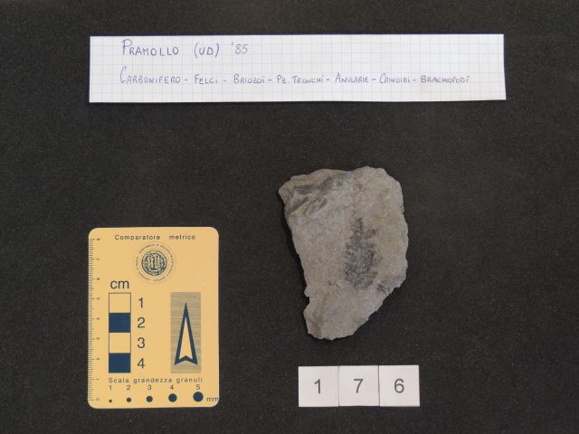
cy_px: 217
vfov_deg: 16.4
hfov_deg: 21.8
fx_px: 1505
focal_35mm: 90
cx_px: 290
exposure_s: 1/25
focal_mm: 16
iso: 400
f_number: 4.1
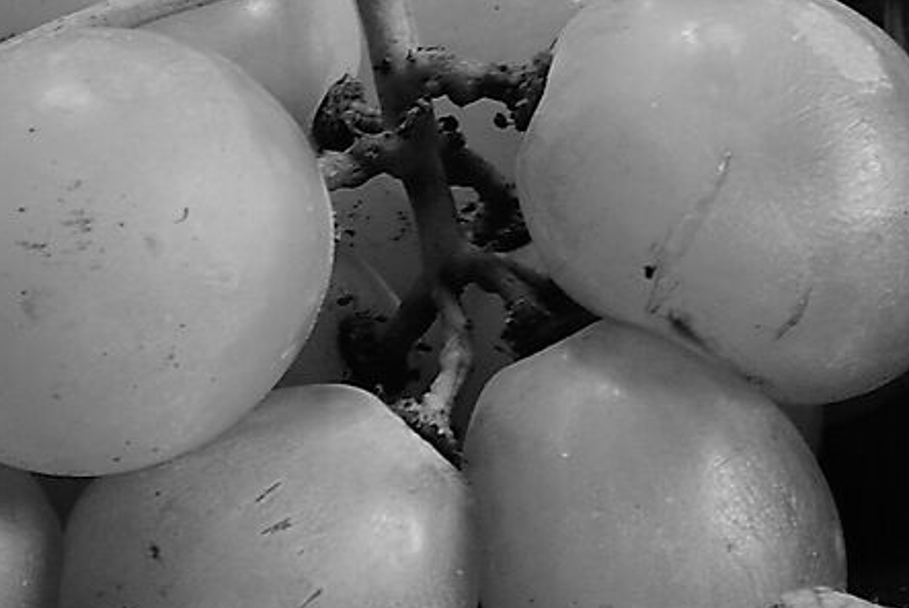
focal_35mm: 812
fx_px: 20516
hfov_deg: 2.5
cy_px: 191
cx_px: -123
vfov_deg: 1.7
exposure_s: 2
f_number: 16
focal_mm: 100
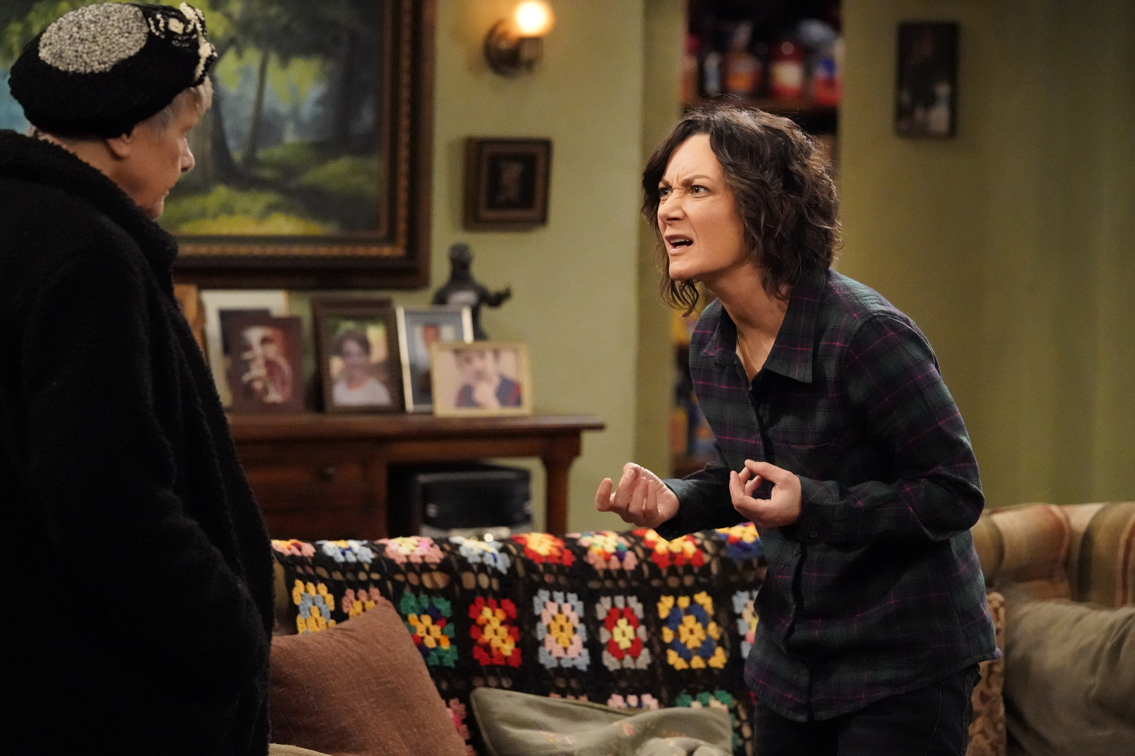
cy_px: 378
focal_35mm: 129
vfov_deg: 10.6
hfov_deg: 15.9
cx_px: 568
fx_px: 4067
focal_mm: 129
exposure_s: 1/250
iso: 25600
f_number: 4
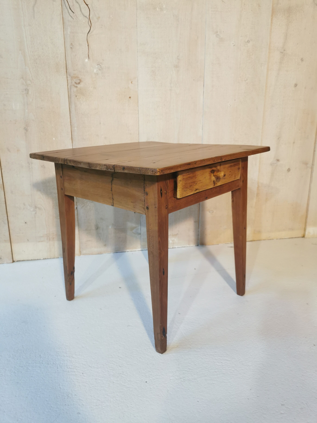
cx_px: 158
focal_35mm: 27
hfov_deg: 51.4
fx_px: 330
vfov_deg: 65.3
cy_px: 212
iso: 160
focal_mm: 5.58
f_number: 1.8
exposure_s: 1/100
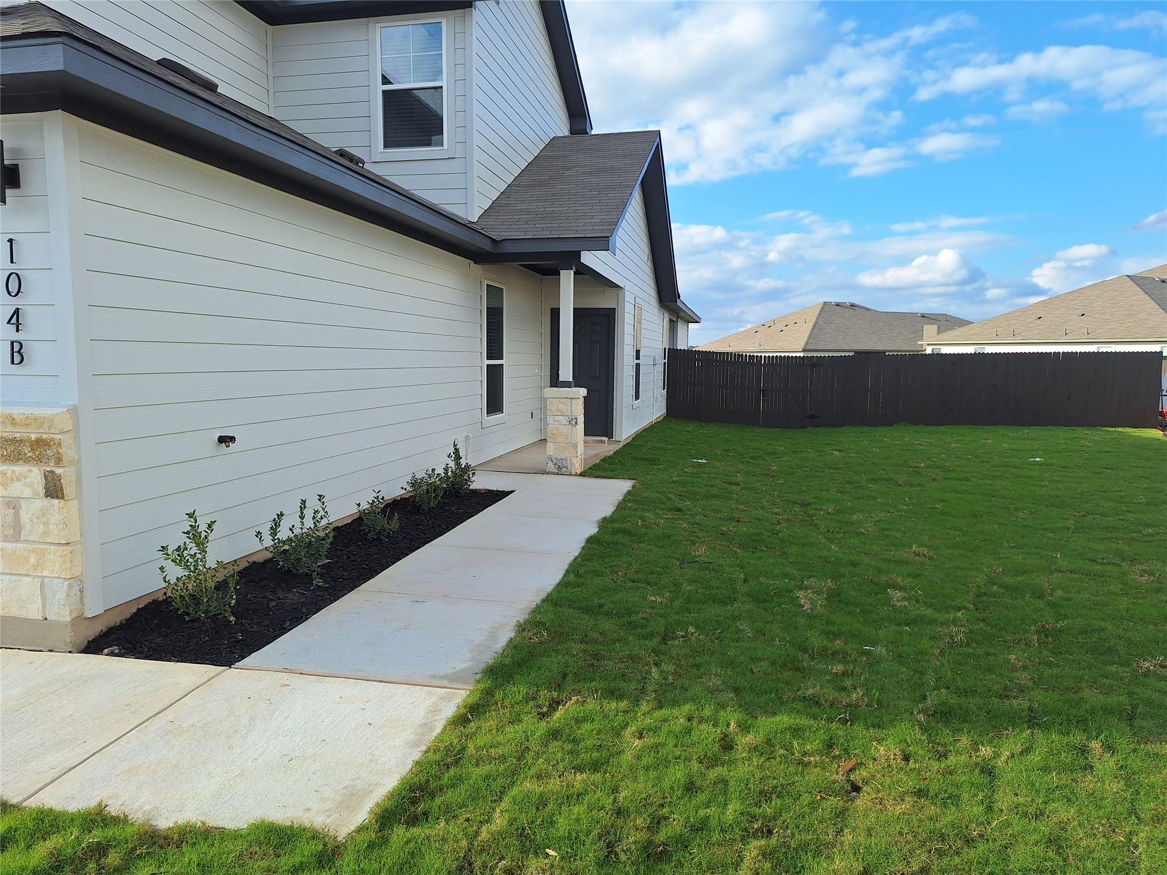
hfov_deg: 73.9
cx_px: 584
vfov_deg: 58.9
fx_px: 775
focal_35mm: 23
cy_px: 438
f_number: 1.8
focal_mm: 5.54
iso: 40
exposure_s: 1/1616
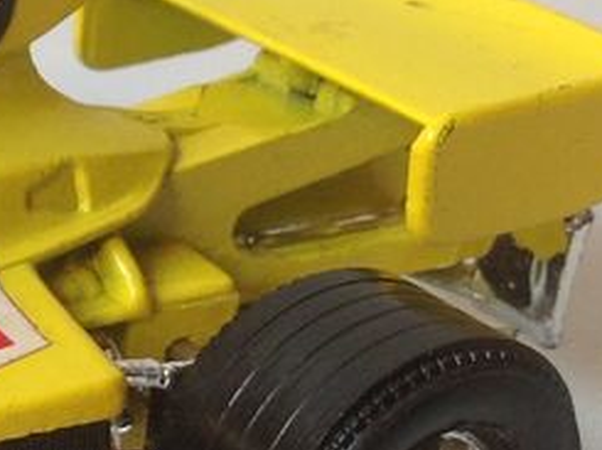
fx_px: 2483
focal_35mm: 143
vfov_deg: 10.3
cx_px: -536
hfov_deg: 12.4
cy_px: 323
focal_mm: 4.28
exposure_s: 1/40
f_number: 2.4
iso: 50
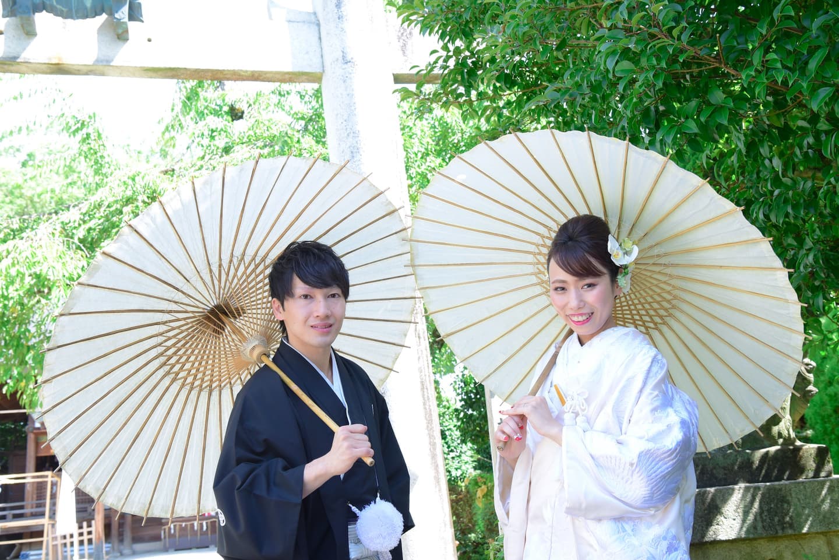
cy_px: 280
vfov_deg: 33.4
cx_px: 420
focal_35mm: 40
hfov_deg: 48.4
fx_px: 932
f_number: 8
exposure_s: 1/200
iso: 1000
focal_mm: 40
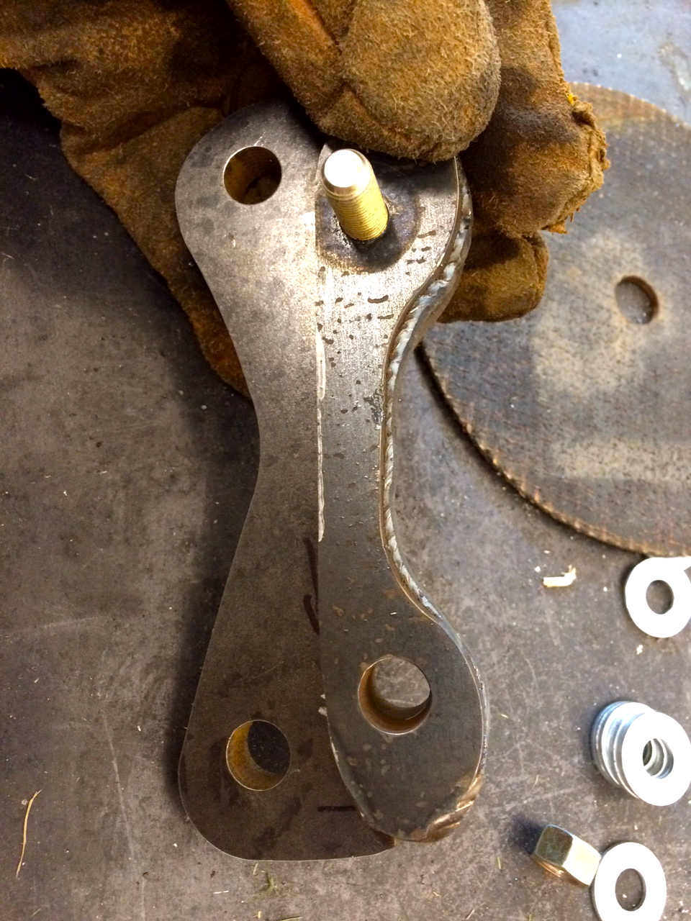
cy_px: 460
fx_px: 772
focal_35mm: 29
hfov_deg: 48.2
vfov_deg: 61.7
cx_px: 346
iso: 250
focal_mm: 4.15
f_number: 2.2
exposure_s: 1/17
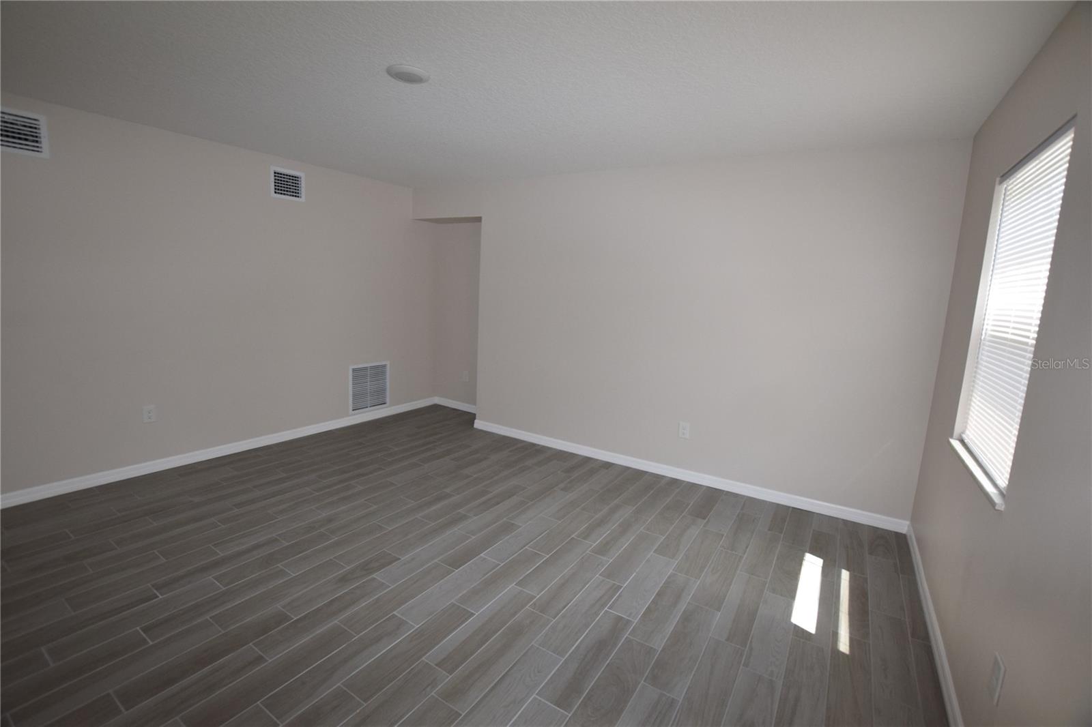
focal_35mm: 15
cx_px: 546
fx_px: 455
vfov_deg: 77.3
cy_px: 364
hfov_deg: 100.4
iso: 800
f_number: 5.6
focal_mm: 10
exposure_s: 1/125
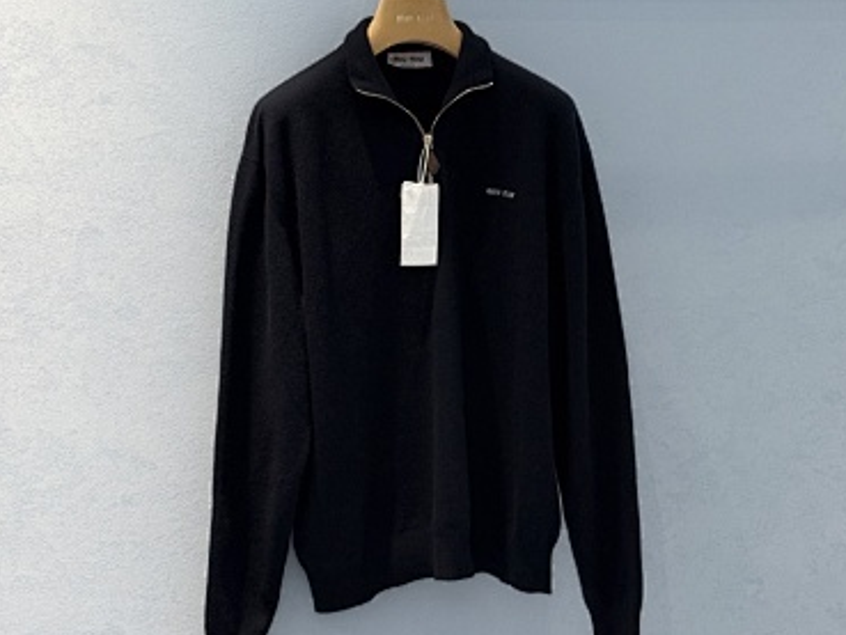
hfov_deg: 29.8
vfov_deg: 22.6
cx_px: 428
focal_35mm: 65
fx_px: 1589
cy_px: 314
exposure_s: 1/193
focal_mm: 6.76
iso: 125
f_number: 1.78
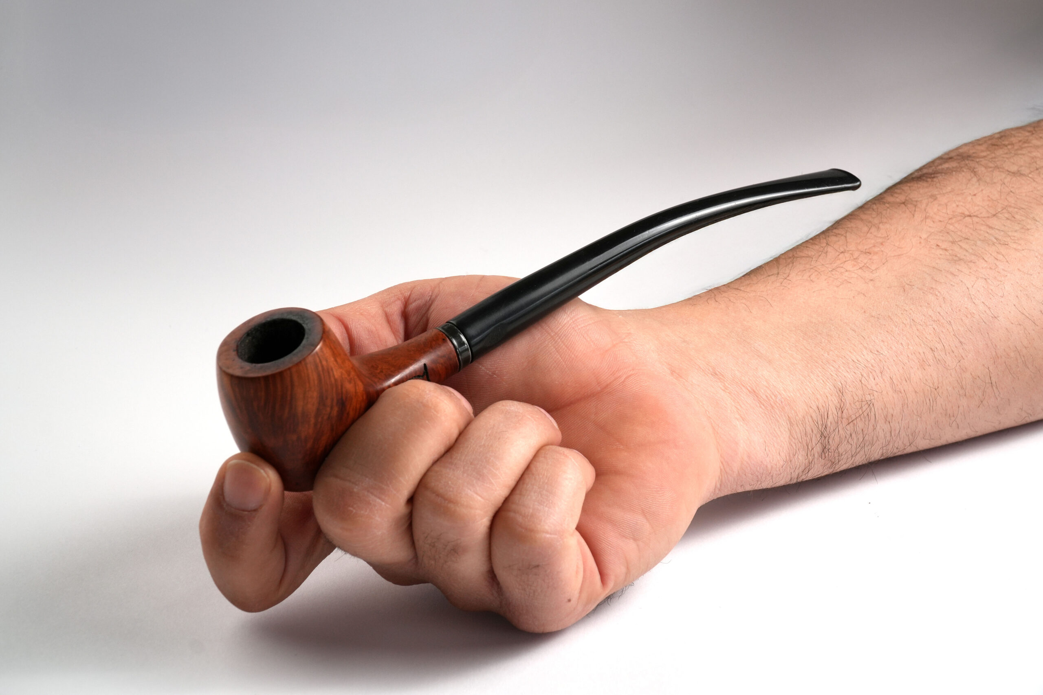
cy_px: 348
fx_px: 1869
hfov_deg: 31.2
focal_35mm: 64
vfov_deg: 21.1
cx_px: 522
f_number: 10
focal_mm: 43
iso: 200
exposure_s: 1/200
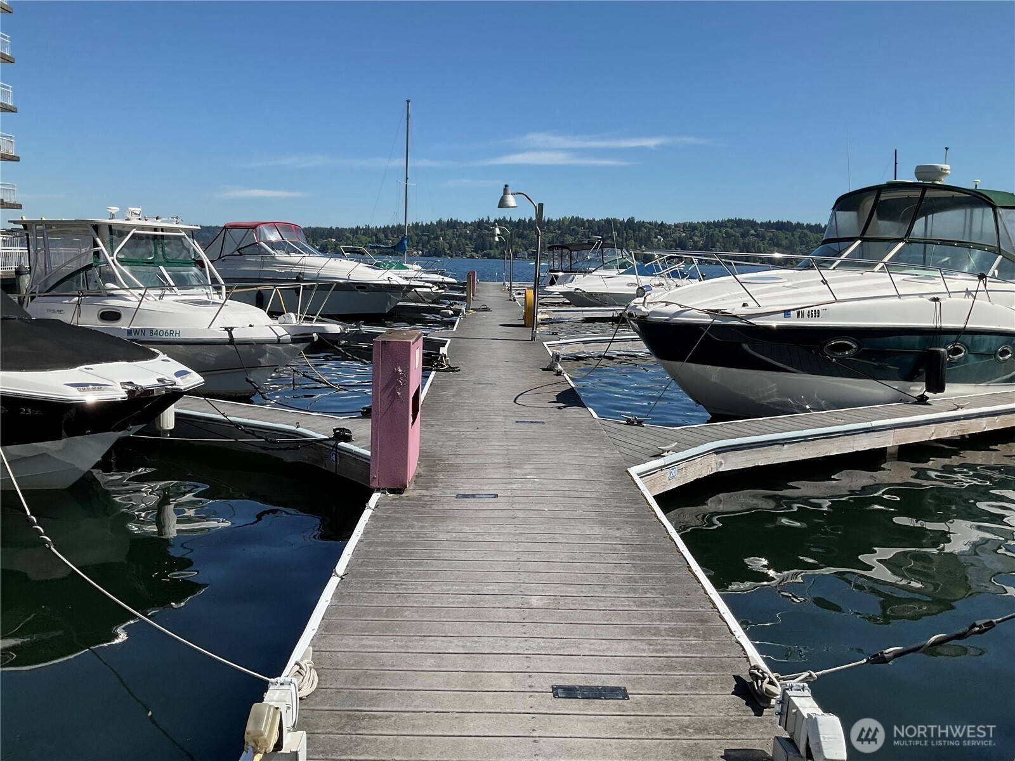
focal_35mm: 29
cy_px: 380
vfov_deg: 48.2
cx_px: 508
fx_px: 850
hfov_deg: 61.7
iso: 16
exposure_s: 1/2427
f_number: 1.8
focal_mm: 3
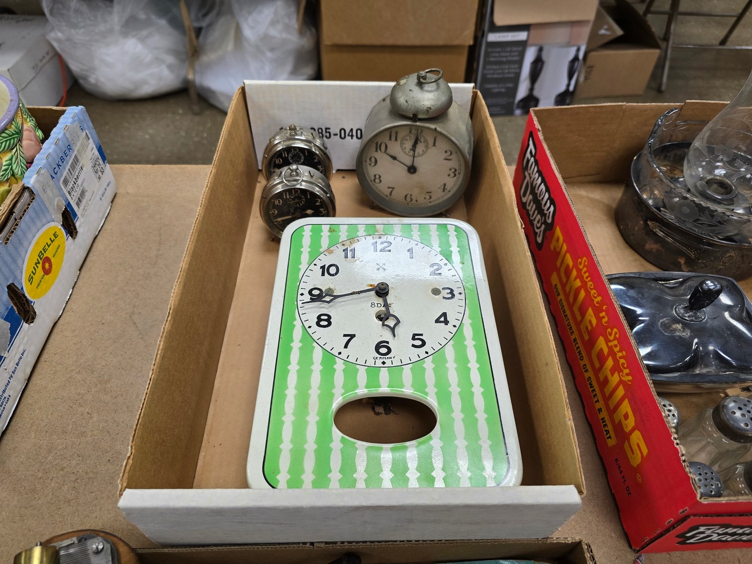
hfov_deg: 73.9
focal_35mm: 23
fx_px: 500
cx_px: 376
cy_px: 282
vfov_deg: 58.9
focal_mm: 6.3
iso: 100
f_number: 1.7
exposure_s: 1/62
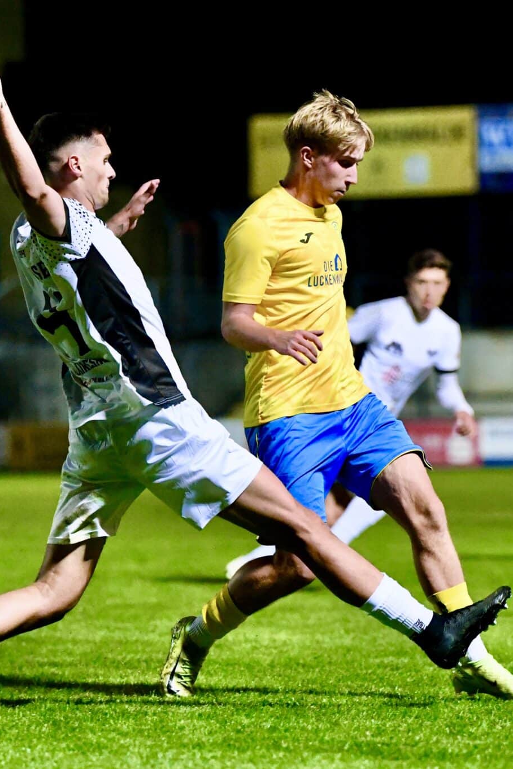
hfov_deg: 6.8
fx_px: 4339
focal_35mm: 203
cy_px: 384
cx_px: 397
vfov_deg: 10.1
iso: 8000
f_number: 2.8
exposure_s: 1/1600
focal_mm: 135
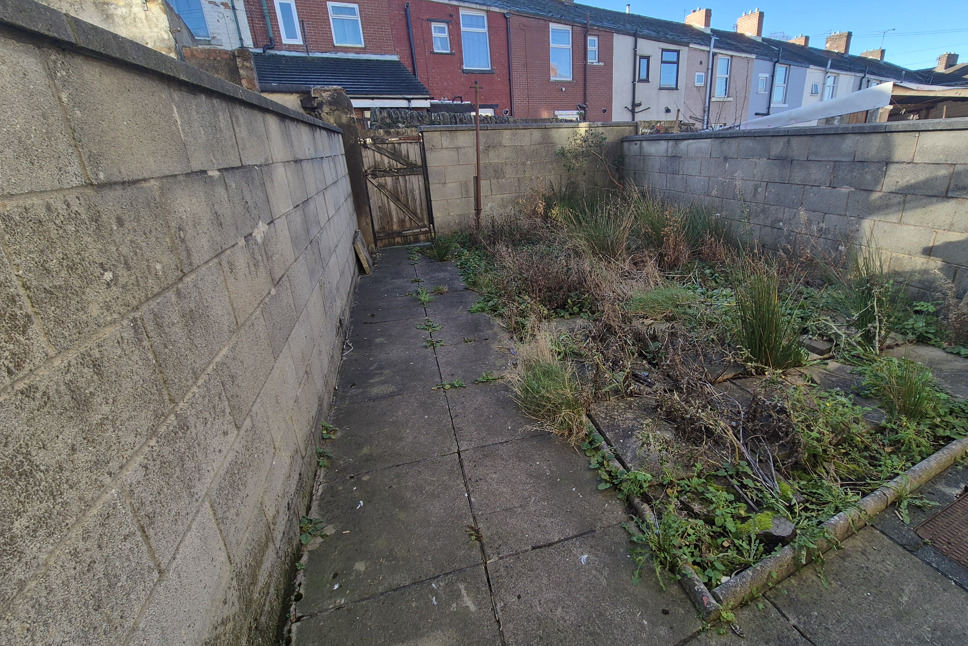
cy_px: 295
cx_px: 534
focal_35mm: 15
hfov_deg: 100.0
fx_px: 403
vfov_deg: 77.2
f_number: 2.2
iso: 50
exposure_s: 1/564
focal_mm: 2.2
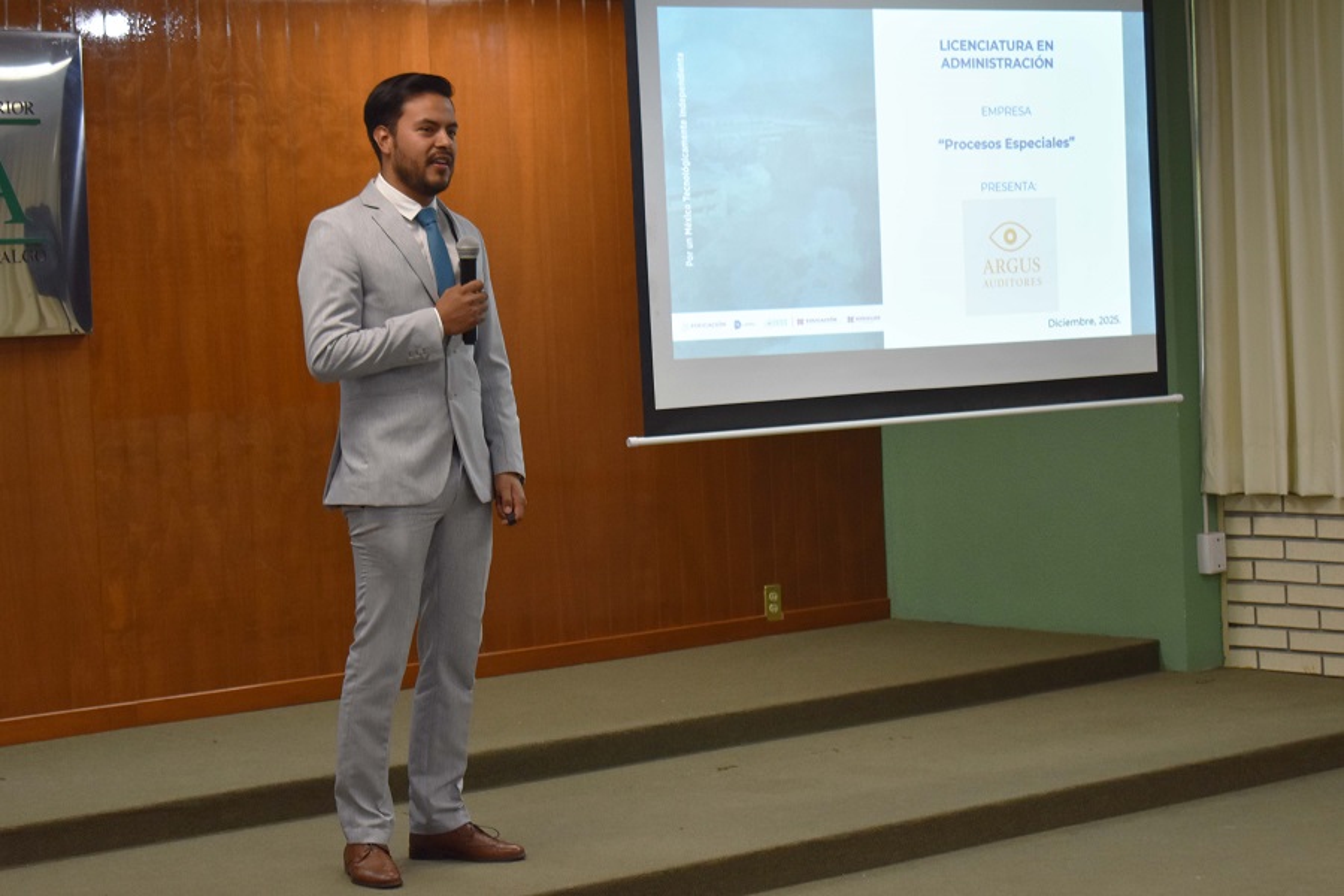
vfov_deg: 43.6
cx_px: 672
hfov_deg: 61.9
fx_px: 1120
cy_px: 448
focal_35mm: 30
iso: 560
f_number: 4
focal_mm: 20
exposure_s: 1/60
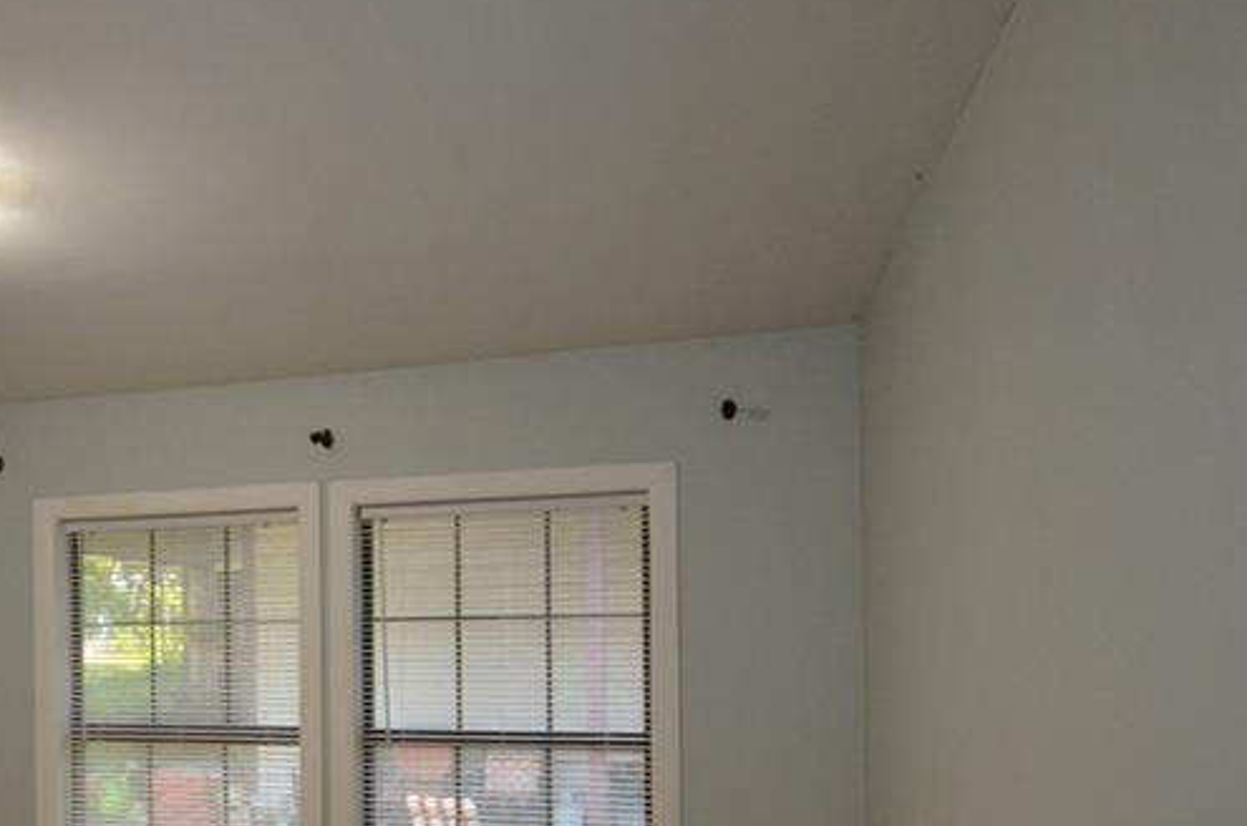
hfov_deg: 54.6
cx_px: 186
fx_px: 1072
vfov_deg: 41.4
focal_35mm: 31
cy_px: 574
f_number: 4
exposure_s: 1/60
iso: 720
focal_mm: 10
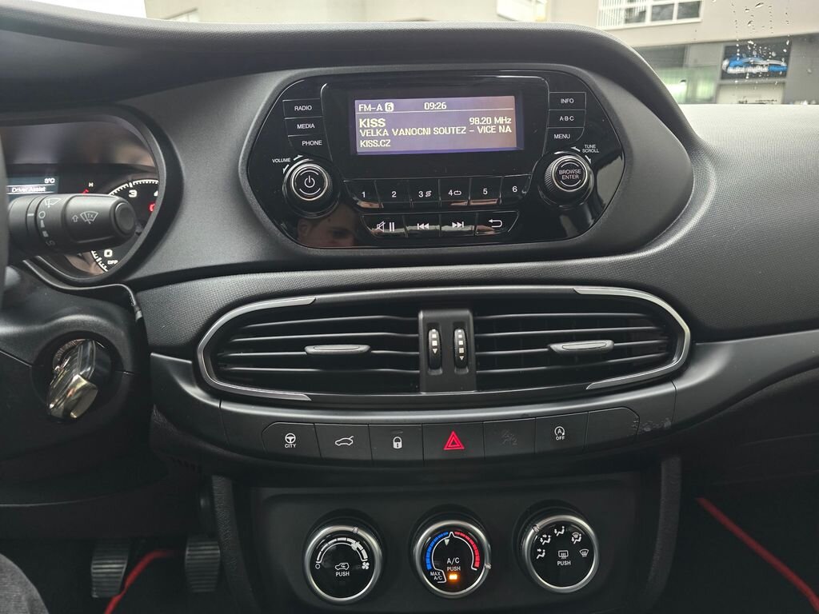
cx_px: 410
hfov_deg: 73.9
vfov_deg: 58.9
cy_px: 307
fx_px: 544
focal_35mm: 23
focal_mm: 6.3
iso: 640
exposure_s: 1/27.7
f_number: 1.7
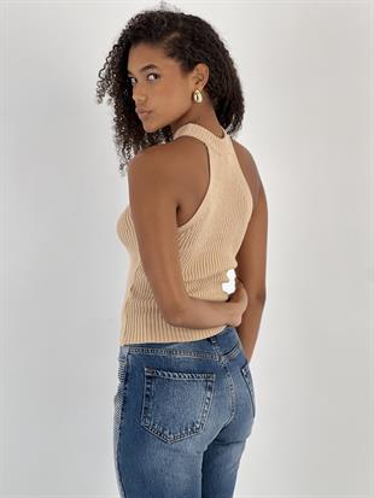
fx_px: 1109
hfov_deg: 19.1
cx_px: 187
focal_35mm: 77
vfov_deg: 25.3
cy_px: 249
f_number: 2.8
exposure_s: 1/100
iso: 50
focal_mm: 9
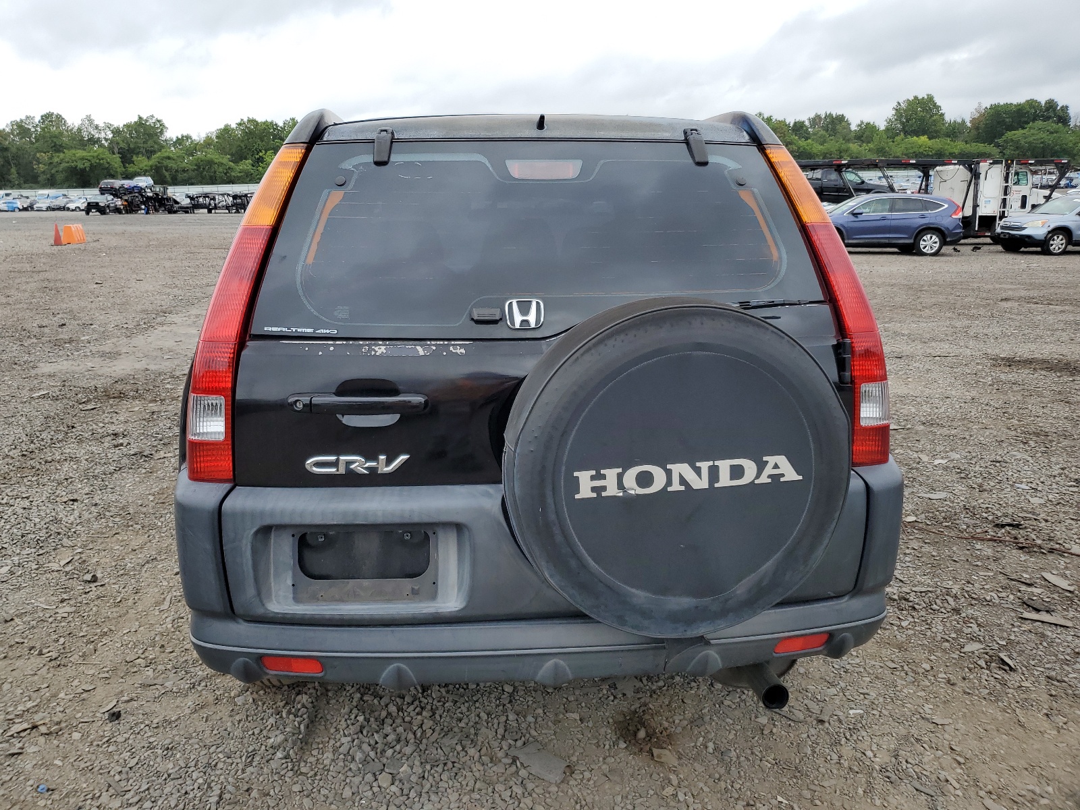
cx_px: 540
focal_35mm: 26
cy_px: 405
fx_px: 811
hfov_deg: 67.3
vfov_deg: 53.1
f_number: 1.5
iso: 50
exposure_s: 1/667
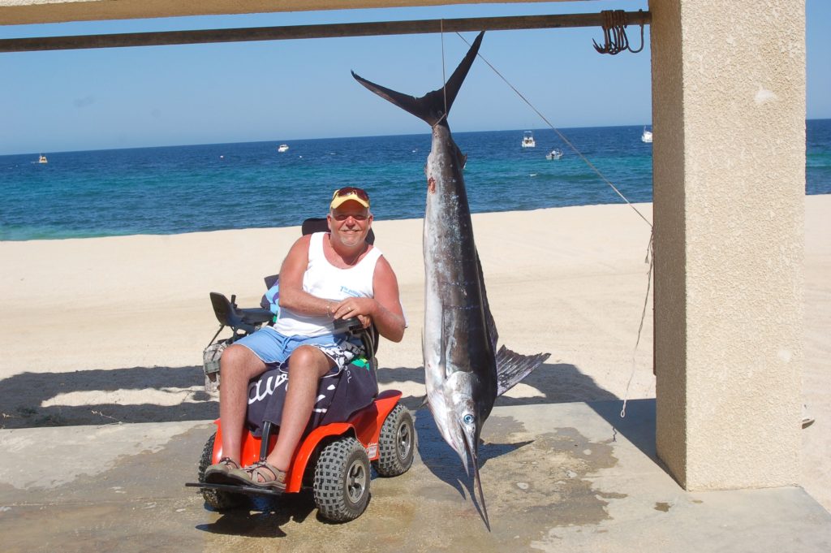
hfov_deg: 46.4
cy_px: 276
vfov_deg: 31.8
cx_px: 416
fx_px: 969
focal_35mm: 42
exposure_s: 1/400
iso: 200
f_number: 11
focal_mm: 28
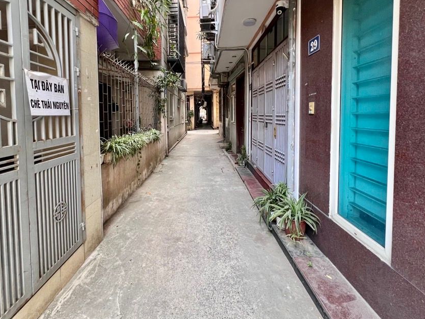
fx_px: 196
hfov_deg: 94.2
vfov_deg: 77.2
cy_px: 127
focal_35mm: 16
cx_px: 192
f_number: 1.8
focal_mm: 1.57
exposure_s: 1/99
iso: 125
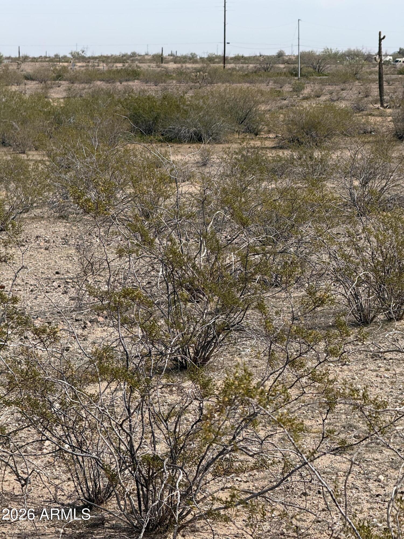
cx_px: 202
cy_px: 270
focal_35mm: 120
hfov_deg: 12.3
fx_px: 1867
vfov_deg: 16.4
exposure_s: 1/1818
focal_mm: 15.66
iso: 64
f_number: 2.8
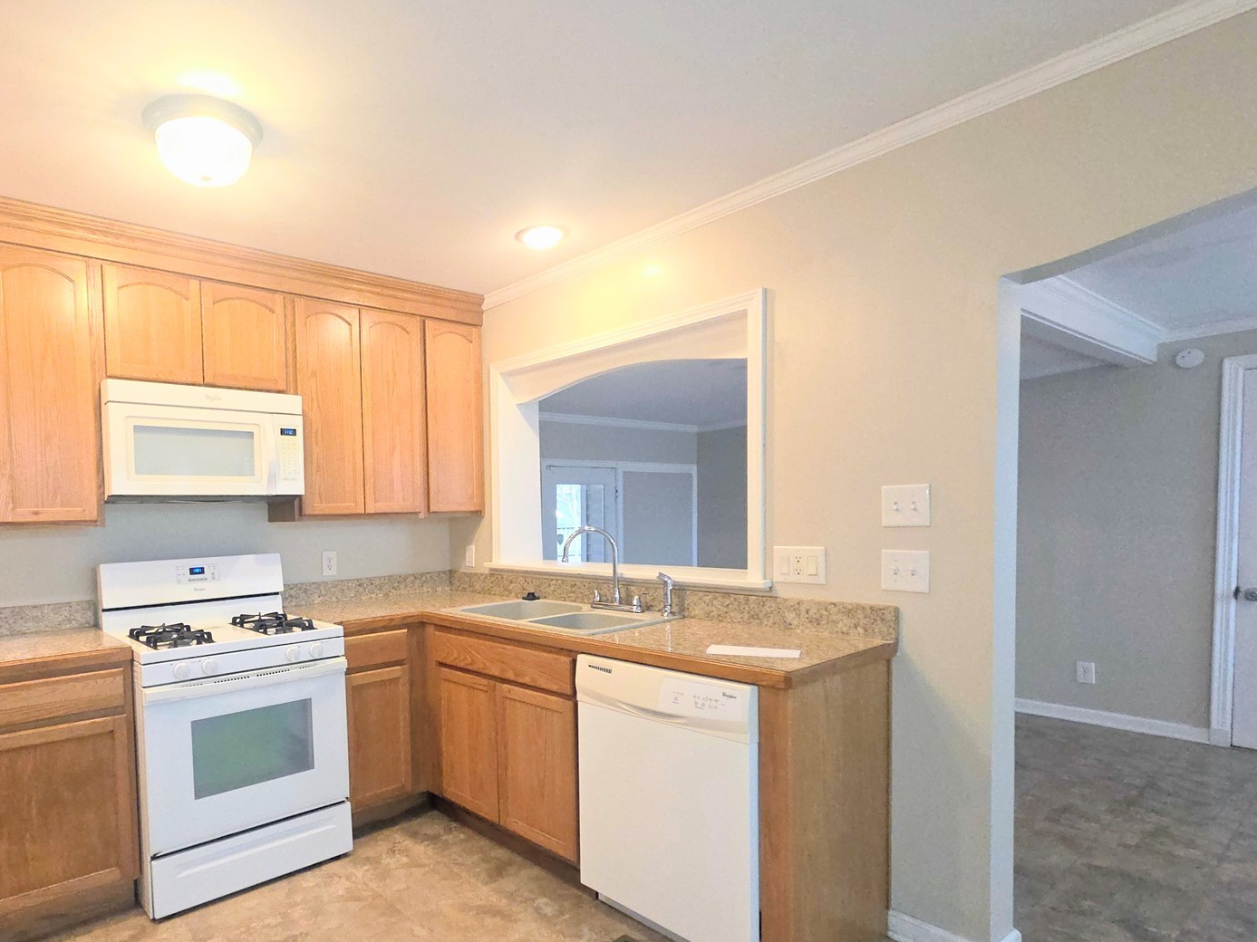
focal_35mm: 18
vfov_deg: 71.1
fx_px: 654
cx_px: 421
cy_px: 548
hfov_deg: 84.8
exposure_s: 1/60
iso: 160
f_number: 2.2
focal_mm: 2.2
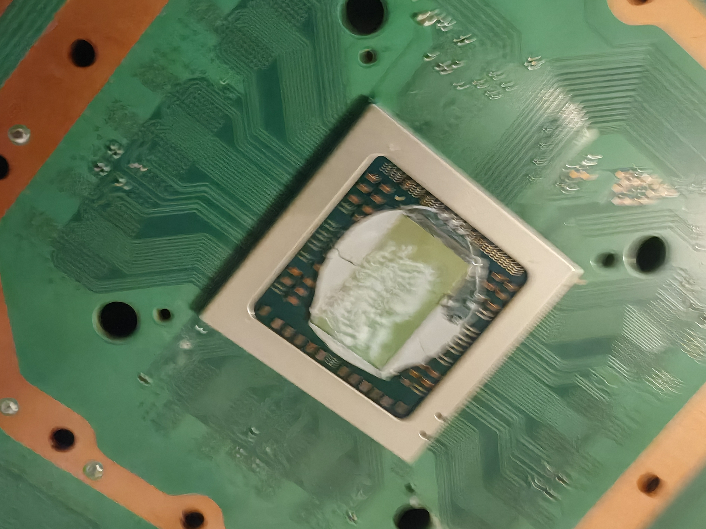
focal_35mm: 27
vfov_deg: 51.4
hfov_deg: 65.3
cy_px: 264
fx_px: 551
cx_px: 353
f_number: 2
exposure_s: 1/20
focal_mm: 1.82
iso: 3200
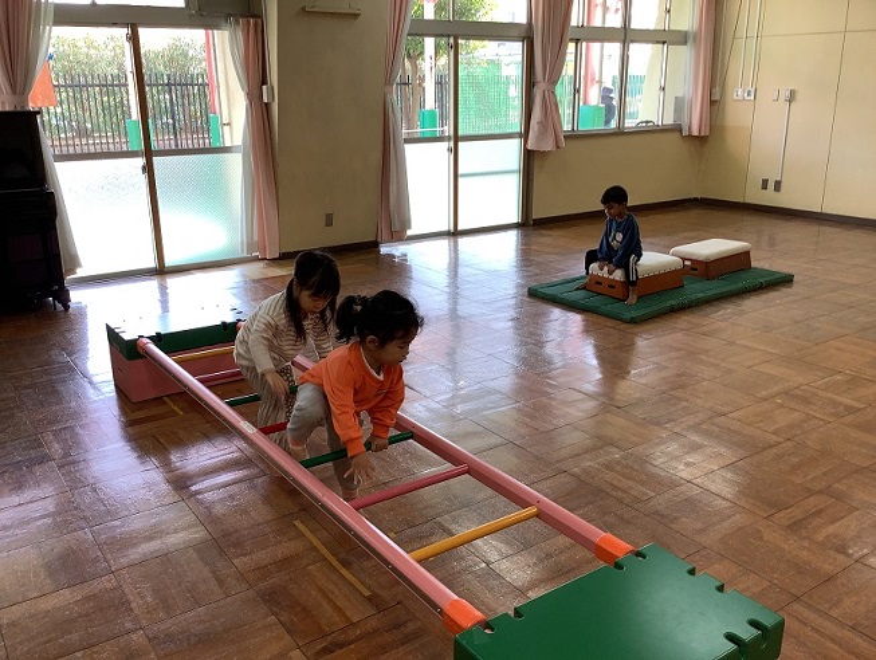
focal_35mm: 31
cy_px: 330
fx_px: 786
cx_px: 438
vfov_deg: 45.6
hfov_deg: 58.3
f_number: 2.4
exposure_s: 1/33
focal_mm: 3.3
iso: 25
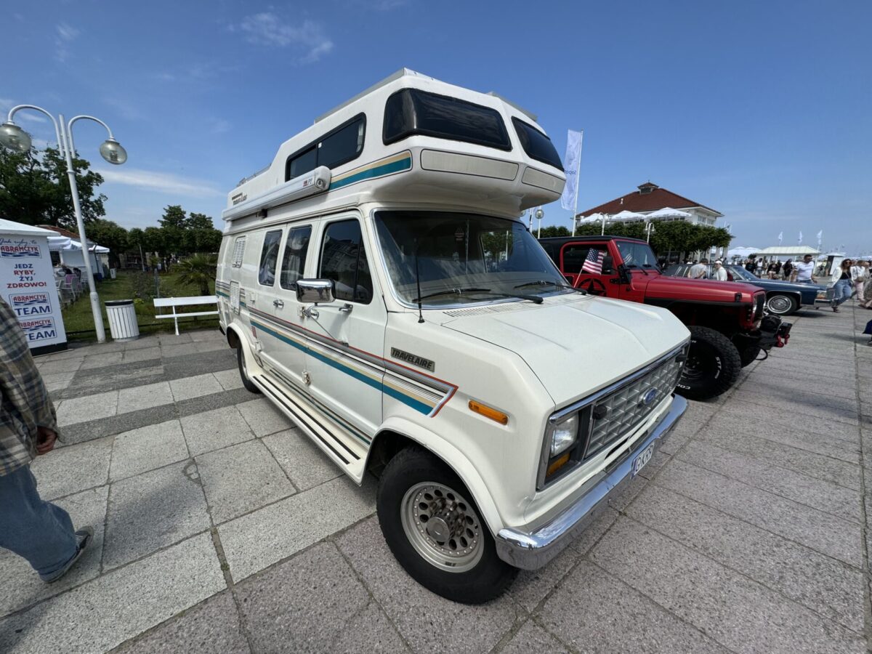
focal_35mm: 14
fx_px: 353
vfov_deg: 85.7
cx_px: 436
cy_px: 327
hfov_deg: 102.1
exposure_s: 1/2674
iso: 50
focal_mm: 2.22
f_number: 2.2
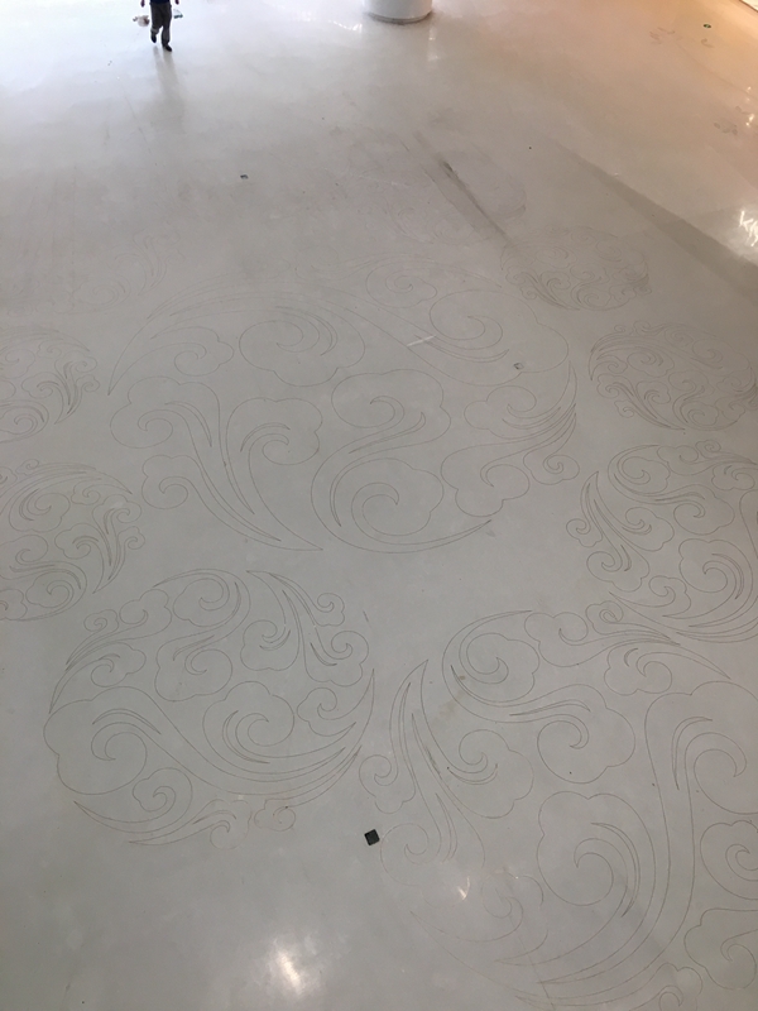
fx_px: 847
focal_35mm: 29
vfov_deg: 61.7
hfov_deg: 48.2
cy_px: 506
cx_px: 379
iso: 32
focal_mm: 4.15
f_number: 2.2
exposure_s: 1/33
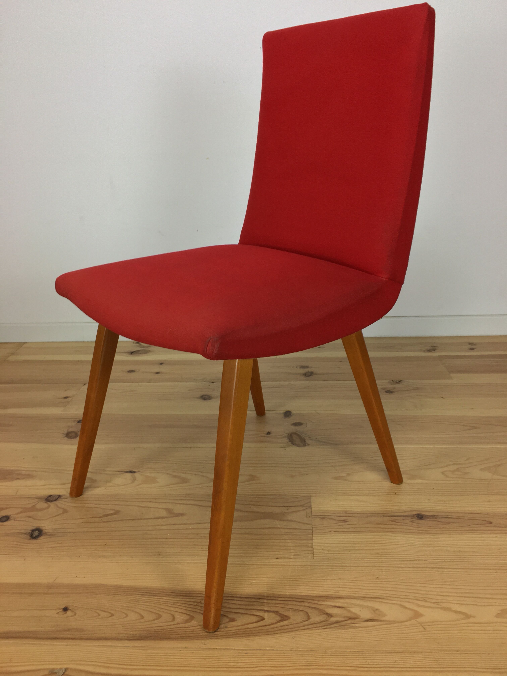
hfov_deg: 48.2
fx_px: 566
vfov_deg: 61.7
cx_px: 254
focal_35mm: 29
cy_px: 338
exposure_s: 1/33
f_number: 2.2
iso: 40
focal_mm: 4.15
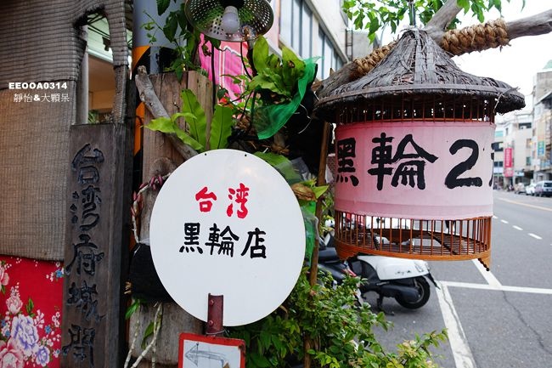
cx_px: 276
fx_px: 368
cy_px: 184
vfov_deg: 53.1
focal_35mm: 24
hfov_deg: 73.8
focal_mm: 8.8
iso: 125
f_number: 2.8
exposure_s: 1/50
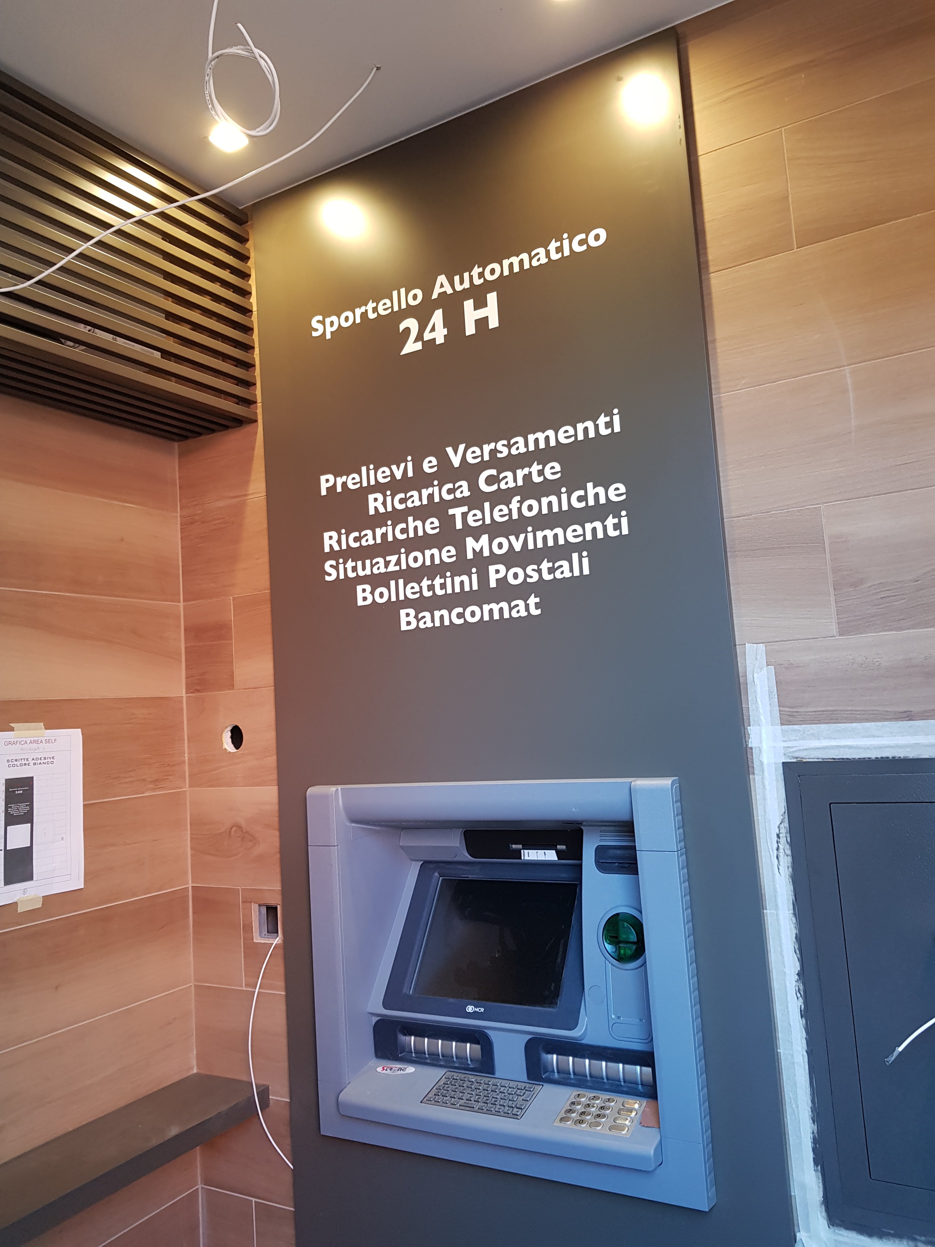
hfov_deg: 53.1
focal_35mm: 26
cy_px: 624
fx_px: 936
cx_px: 468
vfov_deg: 67.3
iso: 100
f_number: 1.7
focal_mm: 4.2
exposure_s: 1/60
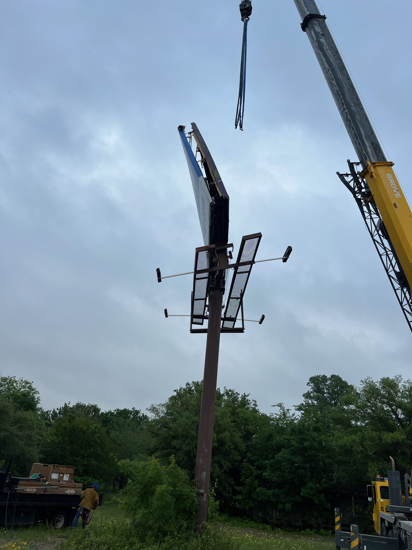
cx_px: 206
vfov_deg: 67.3
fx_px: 413
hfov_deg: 53.1
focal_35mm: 26
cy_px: 275
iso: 50
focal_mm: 5.7
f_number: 1.5
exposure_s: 1/5076
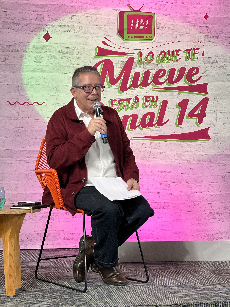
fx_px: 682
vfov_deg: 25.3
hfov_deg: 19.1
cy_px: 154
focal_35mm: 77
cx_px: 115
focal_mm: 9
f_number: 2.8
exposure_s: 1/40
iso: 200
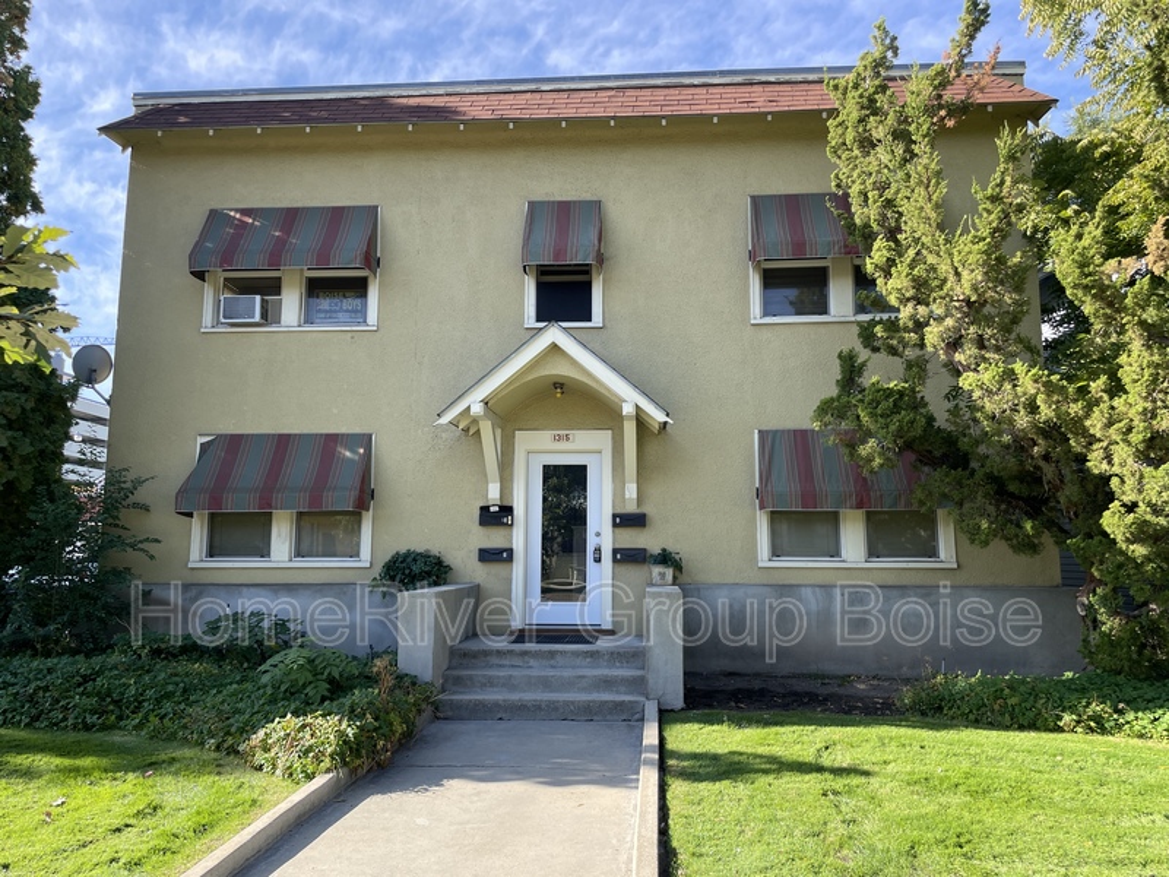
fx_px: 878
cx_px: 584
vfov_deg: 53.1
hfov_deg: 67.3
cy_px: 438
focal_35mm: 26
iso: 32
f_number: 1.6
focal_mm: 4.2
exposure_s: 1/569
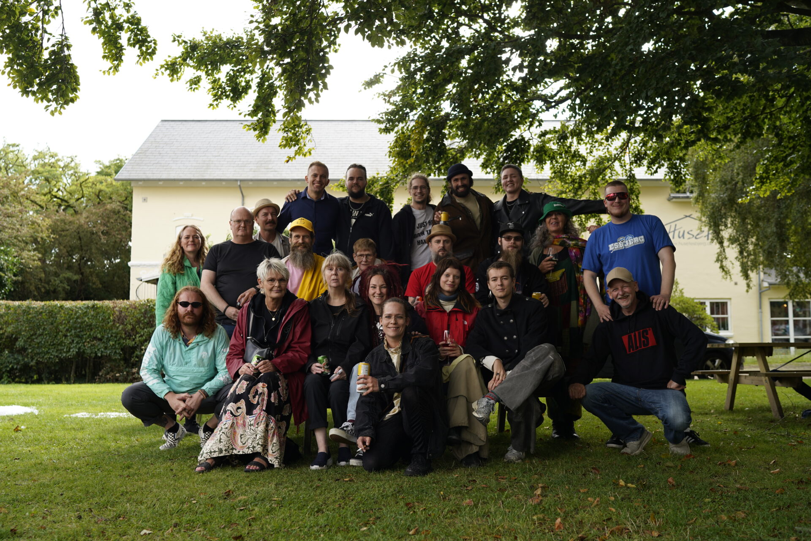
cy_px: 270
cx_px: 406
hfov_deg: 54.4
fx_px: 788
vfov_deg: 37.9
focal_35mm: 35
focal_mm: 35
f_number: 3.2
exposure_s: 1/200
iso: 100
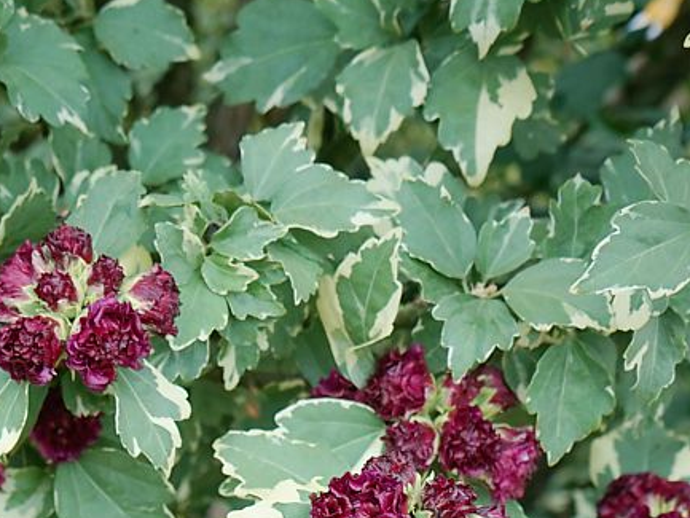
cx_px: -43
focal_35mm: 78
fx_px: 1555
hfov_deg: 23.7
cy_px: 644
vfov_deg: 17.9
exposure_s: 1/80
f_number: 5.6
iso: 100
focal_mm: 28
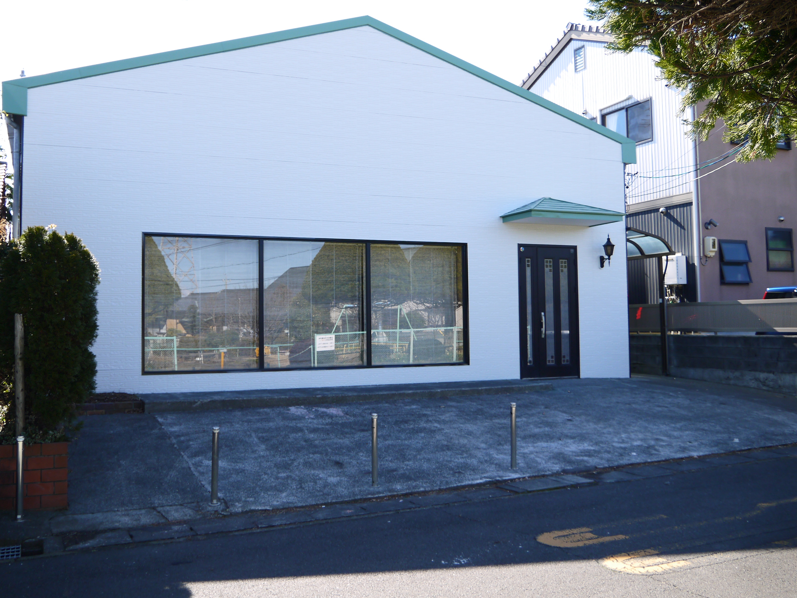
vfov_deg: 42.9
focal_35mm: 33
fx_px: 760
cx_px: 350
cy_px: 281
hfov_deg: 55.2
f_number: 3.5
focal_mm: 14
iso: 160
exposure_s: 1/500
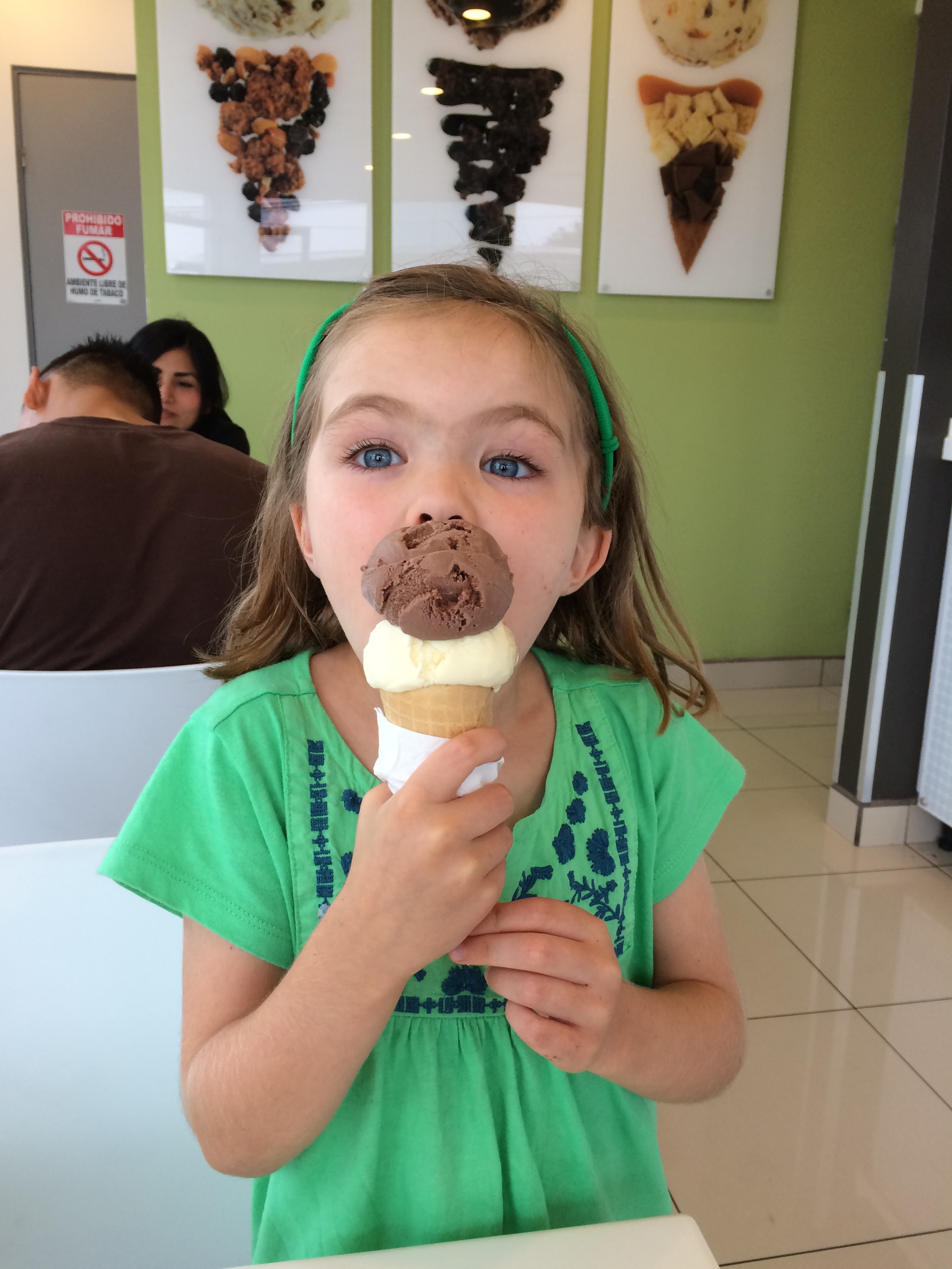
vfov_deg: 61.7
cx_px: 476
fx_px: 1063
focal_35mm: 29
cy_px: 634
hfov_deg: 48.2
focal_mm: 4.15
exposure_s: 1/40
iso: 32
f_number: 2.2
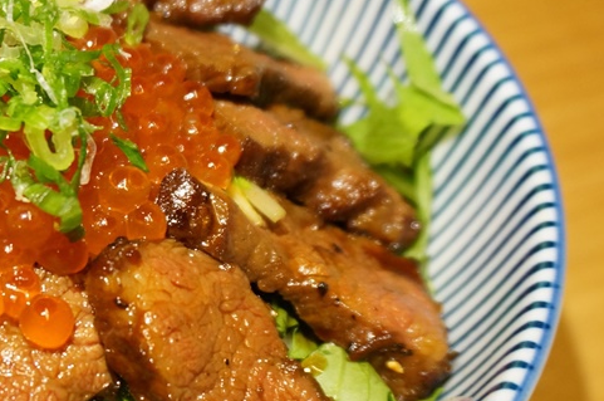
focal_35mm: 67
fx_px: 1123
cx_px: 25
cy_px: 258
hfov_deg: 28.5
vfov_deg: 20.2
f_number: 4
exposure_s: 1/60
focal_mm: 21
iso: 800
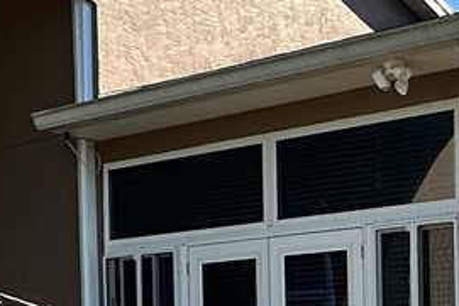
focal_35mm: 86
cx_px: 627
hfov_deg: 21.0
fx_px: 1097
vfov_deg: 15.2
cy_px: 392
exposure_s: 1/997
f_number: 2.2
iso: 40
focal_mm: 2.22
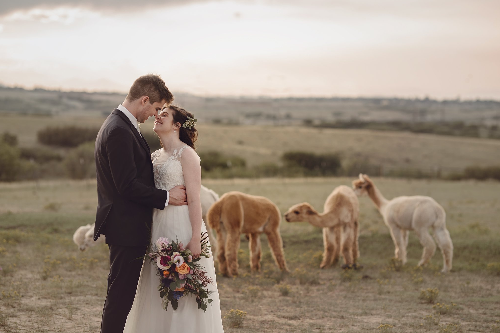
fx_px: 1194
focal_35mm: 86
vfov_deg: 15.9
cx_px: 248
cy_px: 167
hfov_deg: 23.6
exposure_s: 1/400
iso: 80
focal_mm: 85
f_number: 2.2
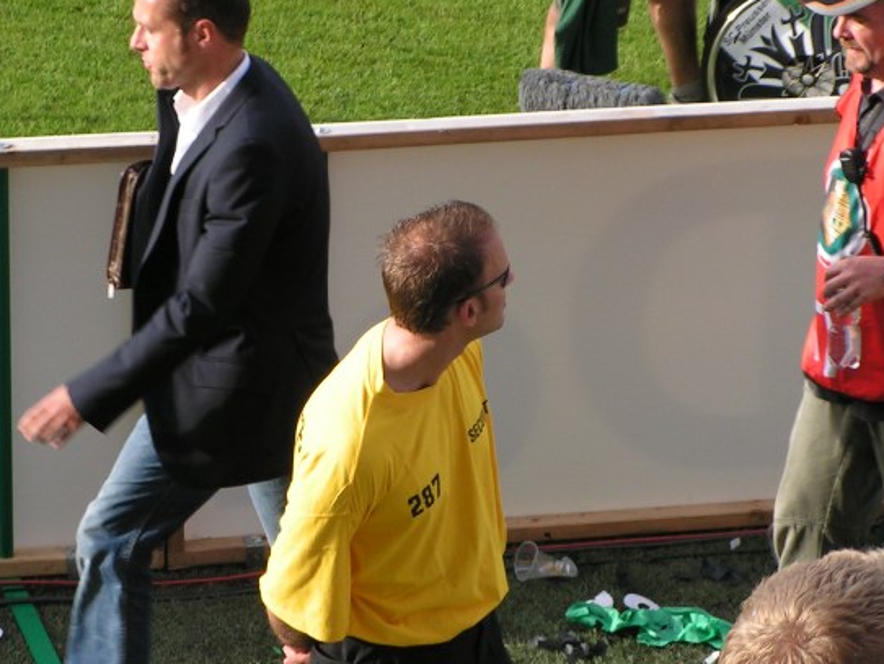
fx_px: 5391
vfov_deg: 7.0
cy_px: 219
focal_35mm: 211
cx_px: 346
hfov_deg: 9.4
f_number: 4.5
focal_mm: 21.9
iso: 50
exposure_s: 1/250
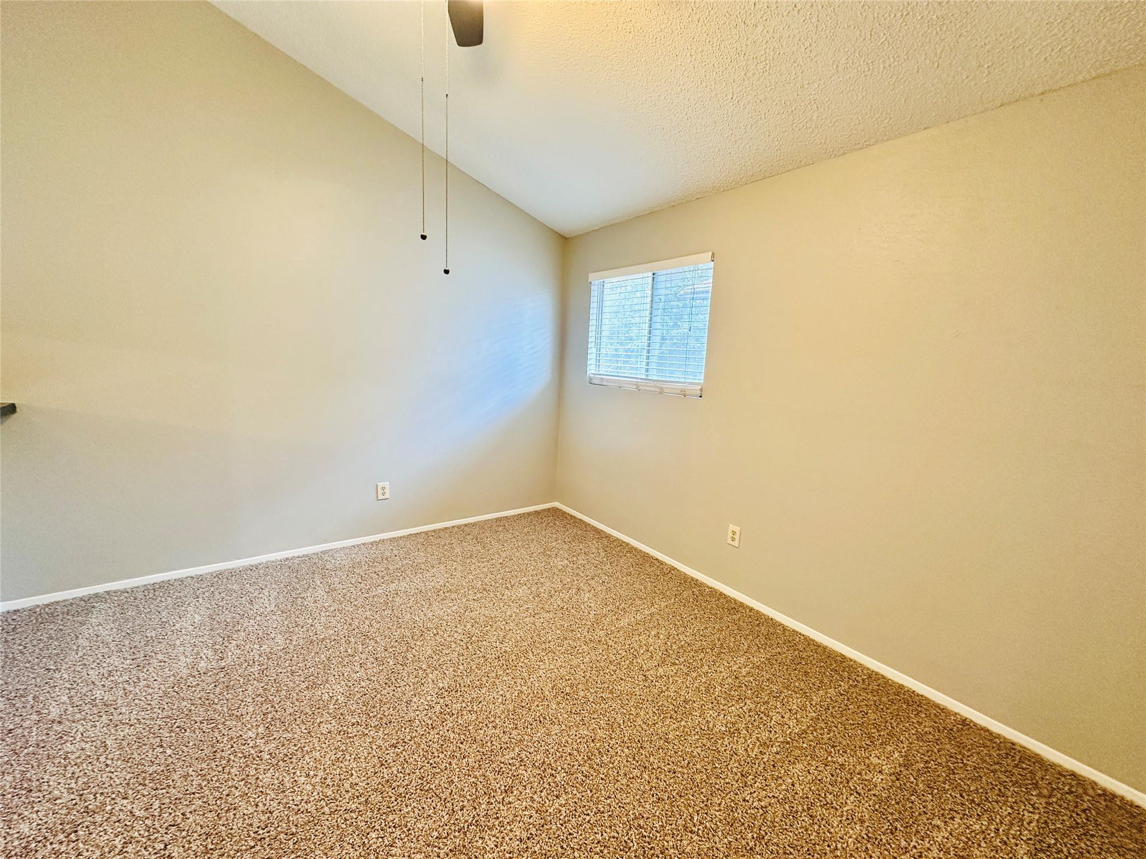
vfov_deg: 85.7
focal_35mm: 14
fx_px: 463
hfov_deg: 102.1
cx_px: 573
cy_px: 430
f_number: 2.2
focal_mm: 2.22
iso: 250
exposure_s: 1/60
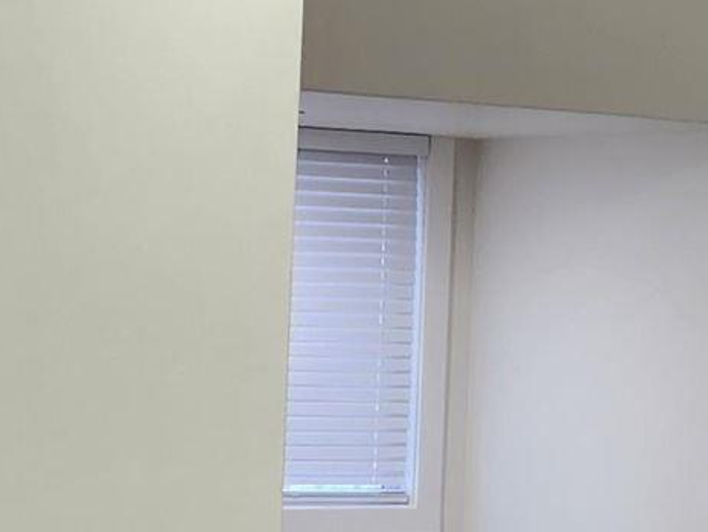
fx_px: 3110
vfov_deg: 9.7
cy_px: 509
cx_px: 586
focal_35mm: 152
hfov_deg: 12.9
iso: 160
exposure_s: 1/120
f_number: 1.8
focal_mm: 5.54
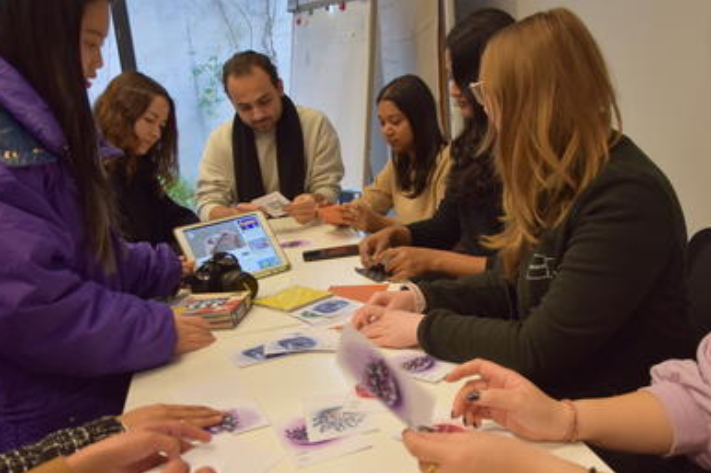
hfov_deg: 54.0
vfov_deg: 37.6
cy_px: 292
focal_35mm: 35
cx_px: 435
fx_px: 691
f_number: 3.5
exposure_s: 1/60
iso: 800
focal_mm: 18
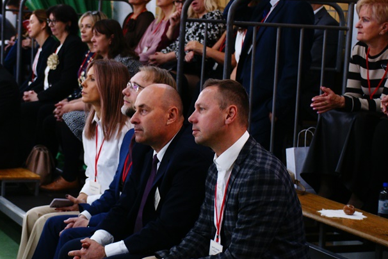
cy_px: 200
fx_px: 1067
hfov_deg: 20.5
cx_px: 129
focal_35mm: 99
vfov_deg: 13.8
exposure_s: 1/60
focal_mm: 40
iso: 800
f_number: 4.5
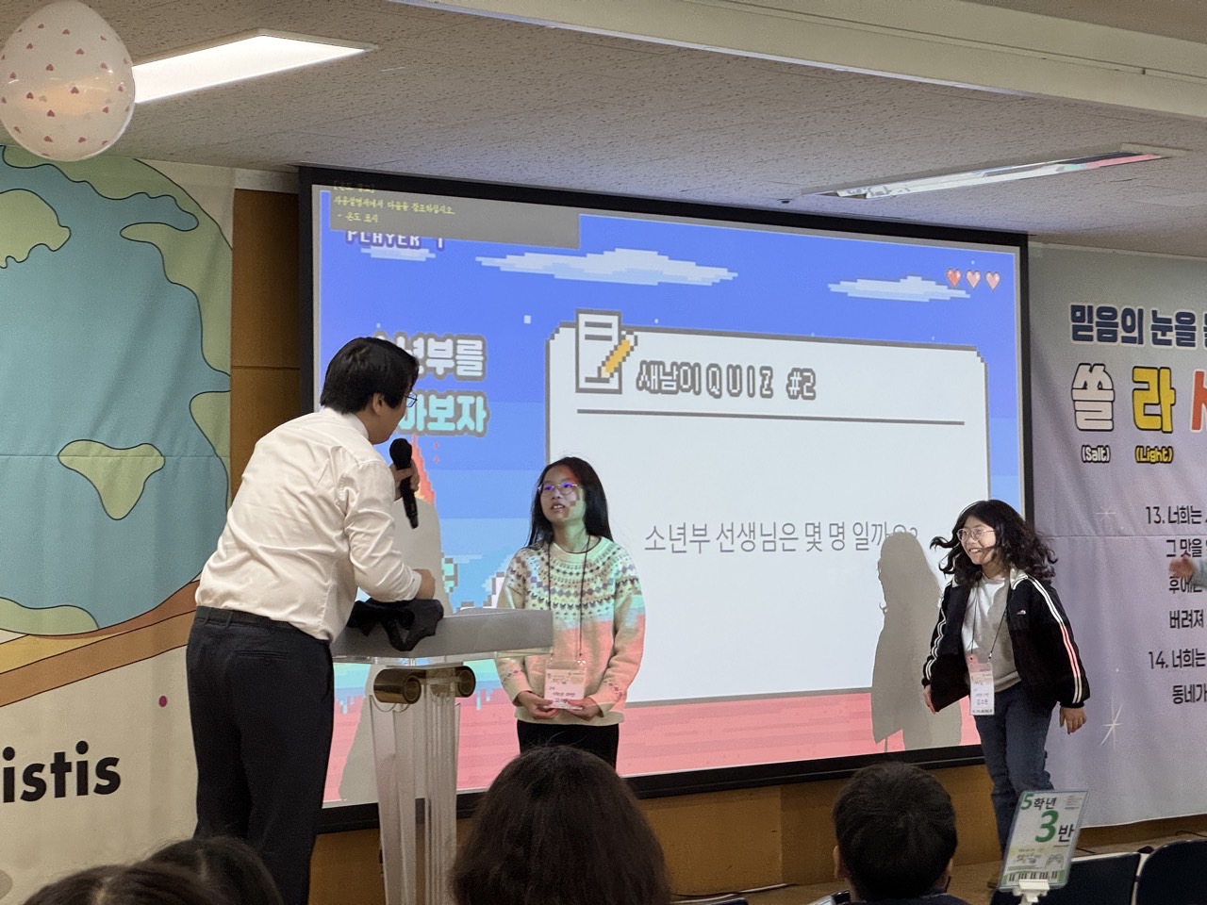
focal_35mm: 77
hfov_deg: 25.3
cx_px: 604
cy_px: 452
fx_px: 2685
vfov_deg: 19.1
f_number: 2.8
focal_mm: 9
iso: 200
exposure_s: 1/120
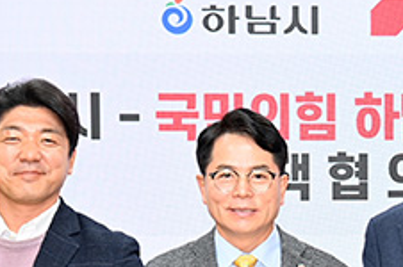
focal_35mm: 122
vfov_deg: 11.1
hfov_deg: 16.6
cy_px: 242
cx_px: 358
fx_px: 1364
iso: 800
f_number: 5.6
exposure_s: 1/100
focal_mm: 46
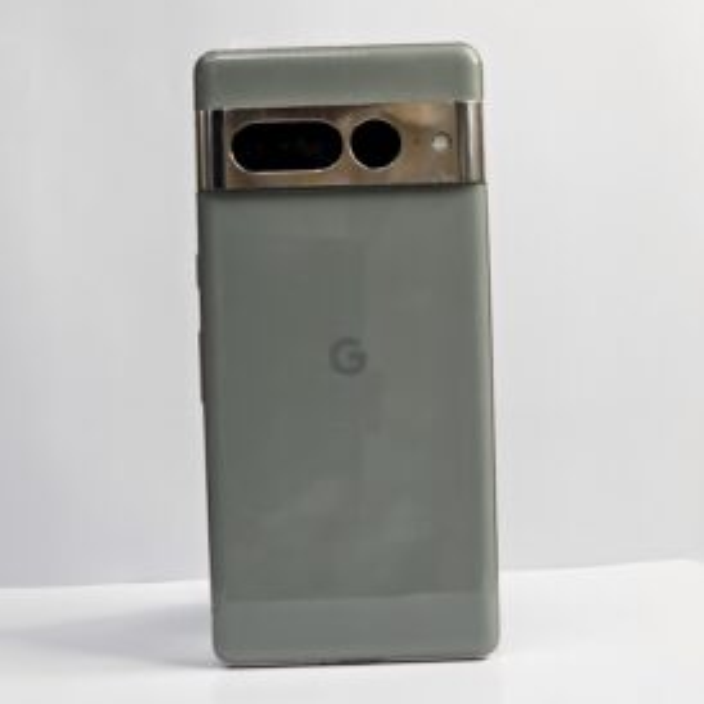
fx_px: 2048
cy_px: 295
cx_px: 324
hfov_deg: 19.5
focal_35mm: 89
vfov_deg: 19.5
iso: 100
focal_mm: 7.9
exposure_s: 1/100
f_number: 2.4
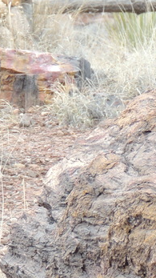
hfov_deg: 1.5
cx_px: 474
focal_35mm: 804
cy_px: 248
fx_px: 5917
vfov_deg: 2.7
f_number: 4.6
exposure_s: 1/125
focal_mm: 35.6
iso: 125
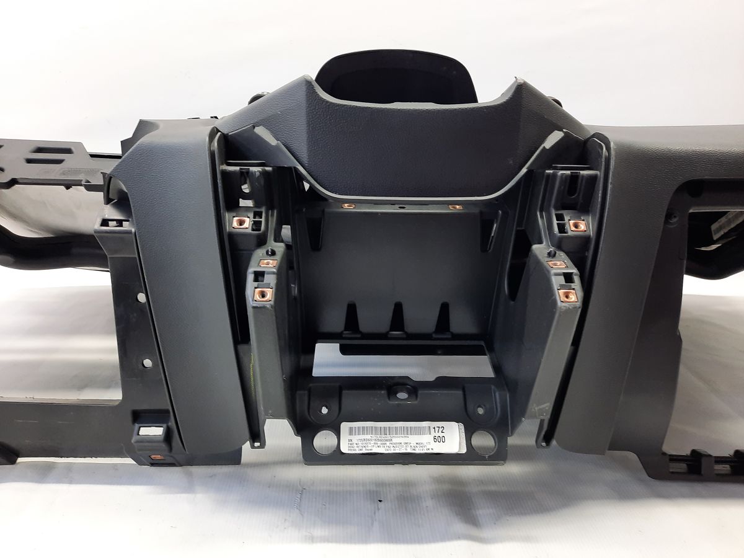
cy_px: 279
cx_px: 372
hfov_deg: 69.4
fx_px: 537
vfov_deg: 54.9
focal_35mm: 25
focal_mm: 4.6
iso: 160
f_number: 2
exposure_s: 1/50
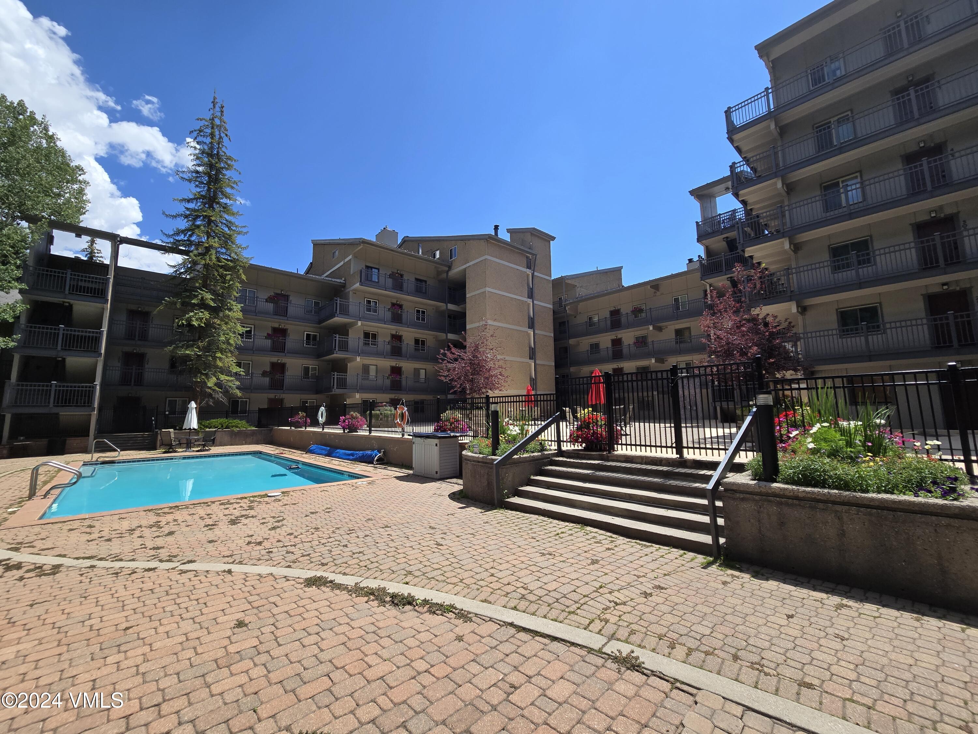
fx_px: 367
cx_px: 489
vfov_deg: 89.9
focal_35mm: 13
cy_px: 367
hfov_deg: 106.2
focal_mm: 2.2
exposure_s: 1/1765
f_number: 2.2
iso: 50
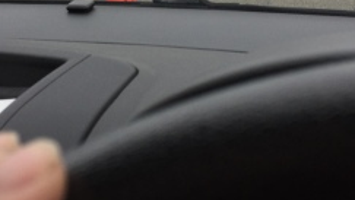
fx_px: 612
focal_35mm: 65
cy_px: -14
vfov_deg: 18.0
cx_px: 178
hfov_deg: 32.3
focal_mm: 4.15
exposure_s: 1/338
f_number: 2.2
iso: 32
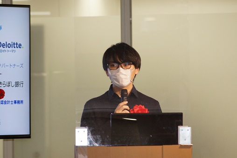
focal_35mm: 300
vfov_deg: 4.6
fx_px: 1975
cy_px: 79
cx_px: 118
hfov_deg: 6.9
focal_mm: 200
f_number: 5.6
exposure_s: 1/160
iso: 1000
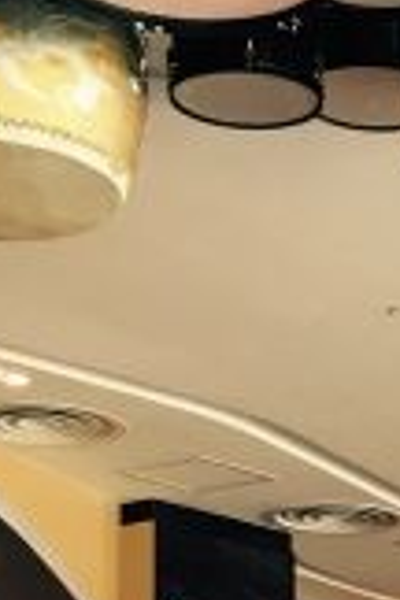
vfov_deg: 15.2
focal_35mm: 130
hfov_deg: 10.1
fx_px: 2166
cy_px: 733
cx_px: 683
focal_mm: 4.15
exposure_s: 1/33
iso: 64
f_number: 2.2
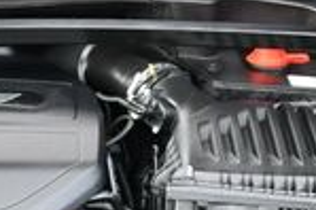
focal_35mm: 155
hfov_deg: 13.1
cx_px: 21
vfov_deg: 8.7
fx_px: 1359
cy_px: 246
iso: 400
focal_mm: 18
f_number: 3.5
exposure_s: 1/250
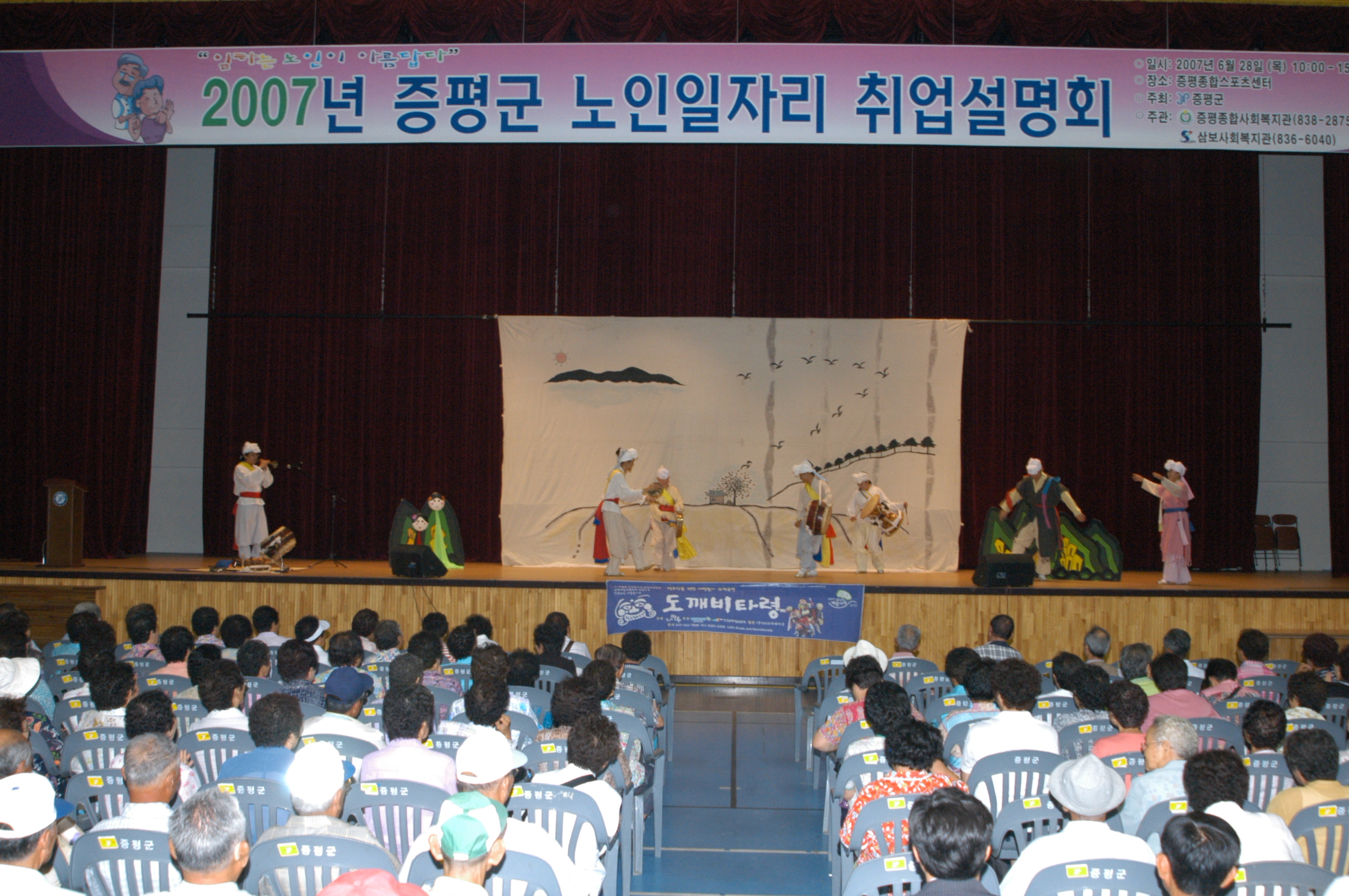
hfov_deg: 53.2
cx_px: 674
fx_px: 1347
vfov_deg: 36.8
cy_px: 448
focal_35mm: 36
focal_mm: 24
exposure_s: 1/60
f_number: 7.1
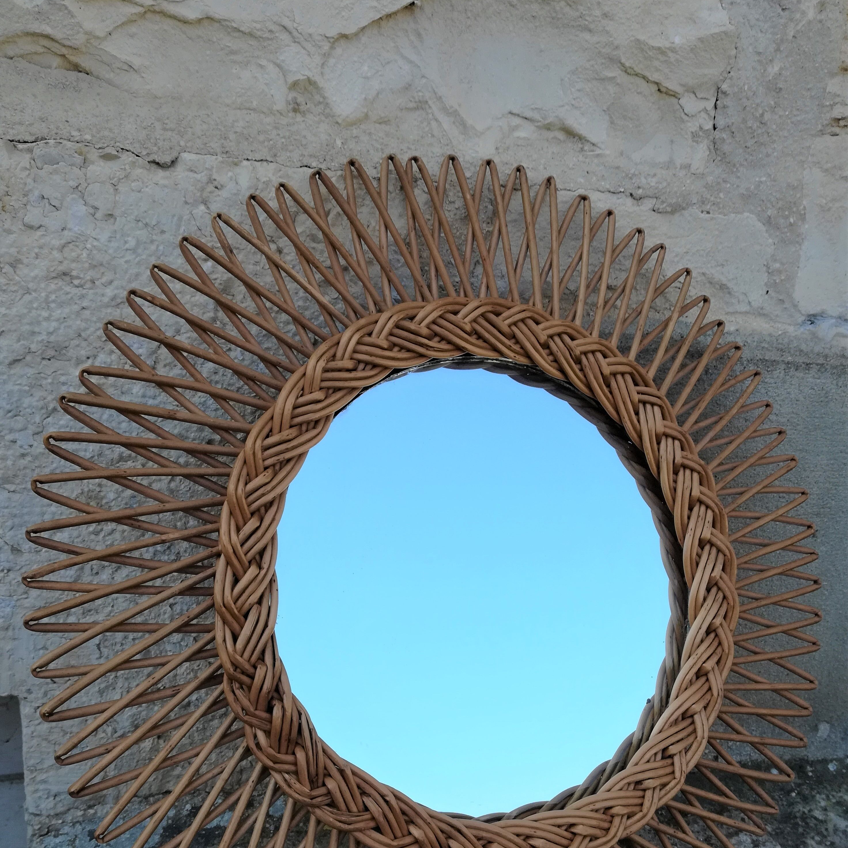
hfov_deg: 52.5
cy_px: 559
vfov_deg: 51.6
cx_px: 419
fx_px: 859
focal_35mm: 31
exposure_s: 1/461
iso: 50
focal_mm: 3.83
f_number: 2.2
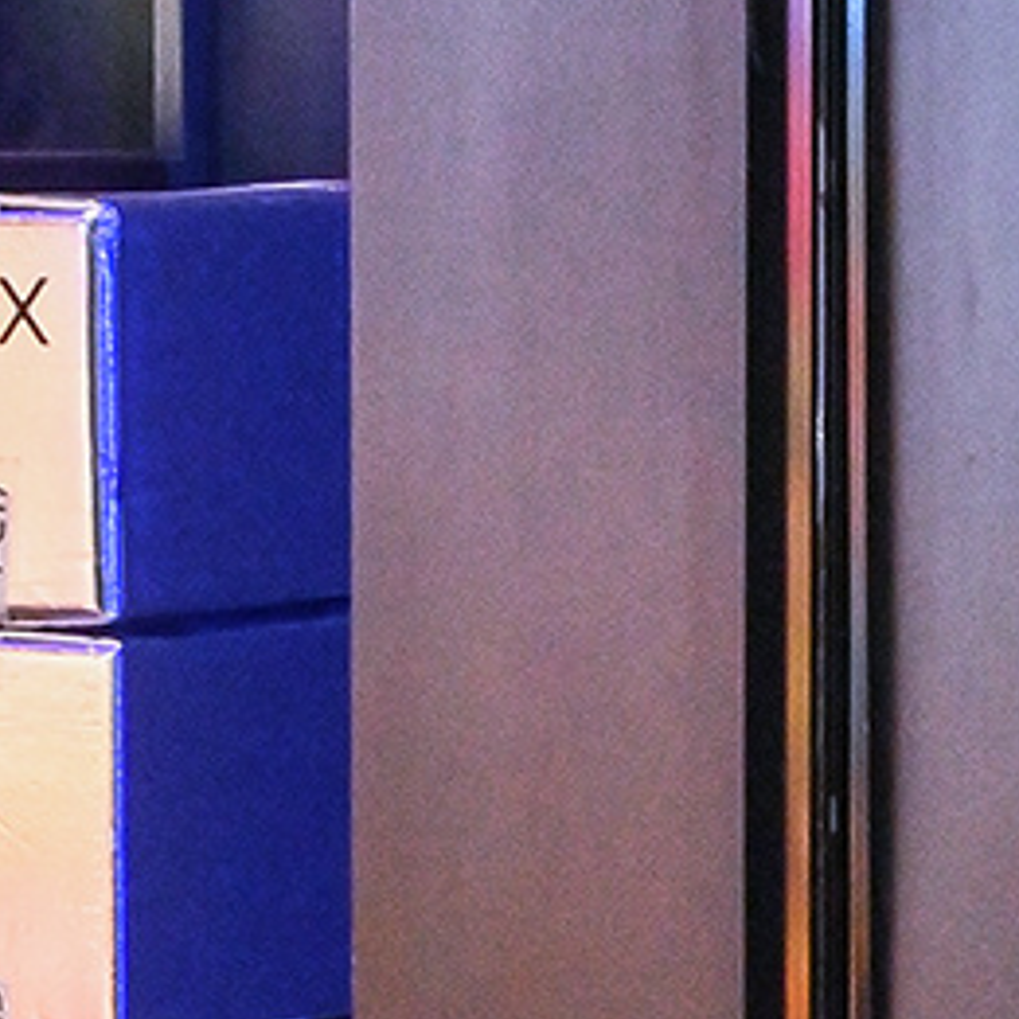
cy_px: 160
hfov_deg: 7.3
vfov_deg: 7.3
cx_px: 832
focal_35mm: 239
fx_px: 7949
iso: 800
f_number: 11
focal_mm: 25.5
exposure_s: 1/20
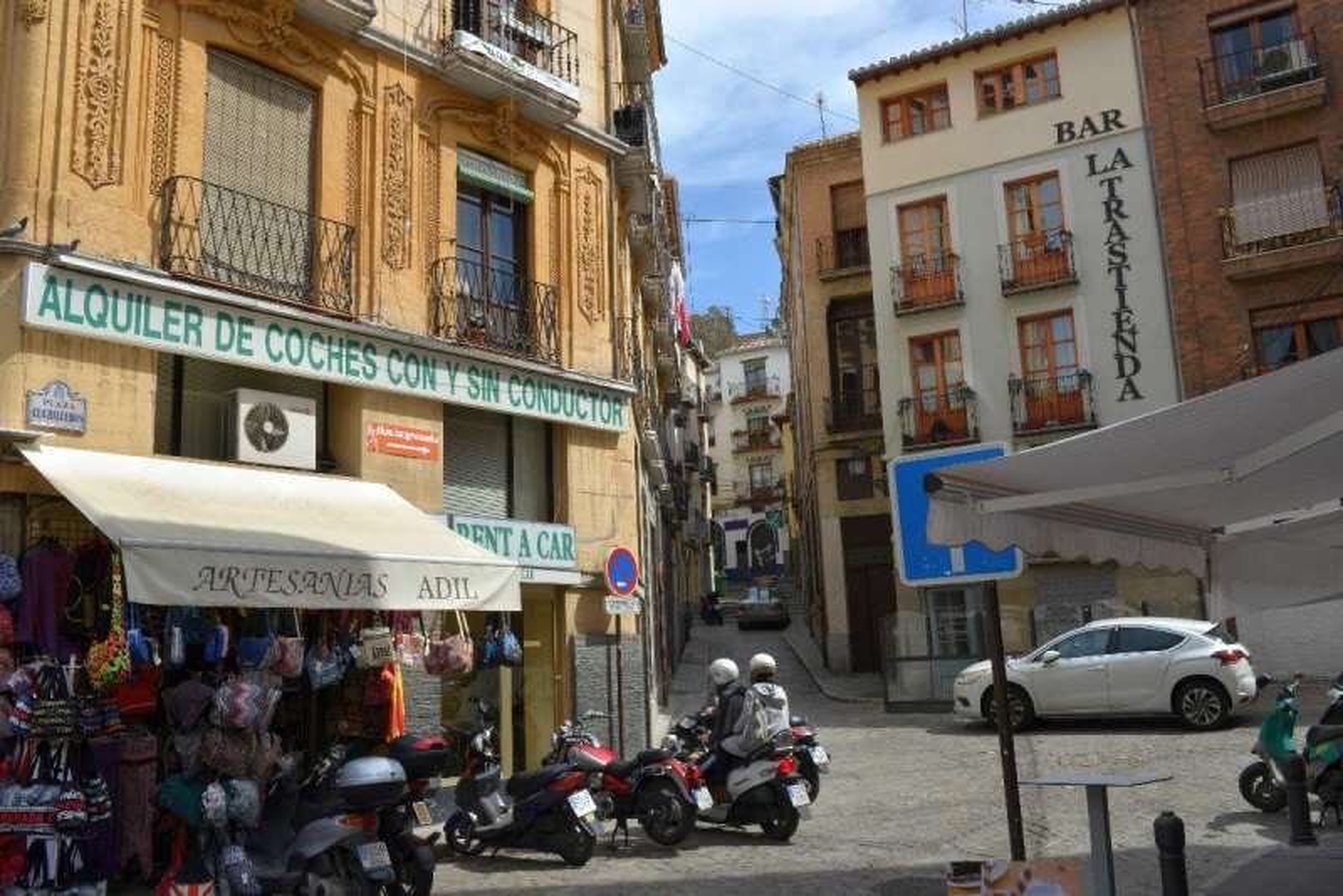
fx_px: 1194
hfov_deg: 58.7
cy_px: 448
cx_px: 672
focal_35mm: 32
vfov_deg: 41.1
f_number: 22
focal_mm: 32
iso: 250
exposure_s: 1/100
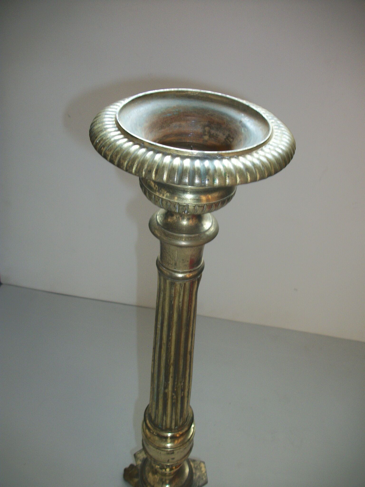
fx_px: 450
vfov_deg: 56.8
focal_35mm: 32
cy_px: 244
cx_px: 182
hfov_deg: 44.2
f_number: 2.9
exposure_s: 1/30
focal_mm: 5.7
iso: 80
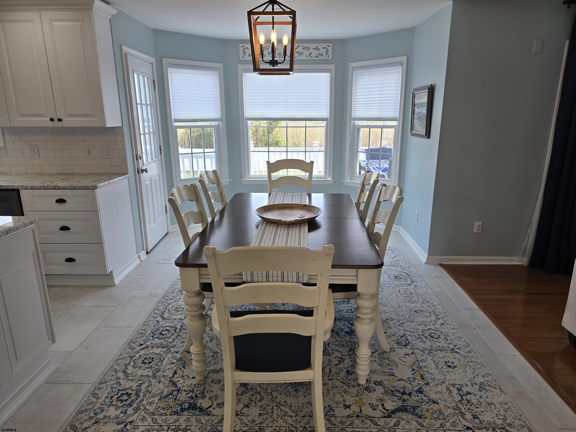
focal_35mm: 23
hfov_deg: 73.9
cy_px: 216
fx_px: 383
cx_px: 288
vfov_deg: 58.9
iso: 20
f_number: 1.7
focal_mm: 6.3
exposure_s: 1/120
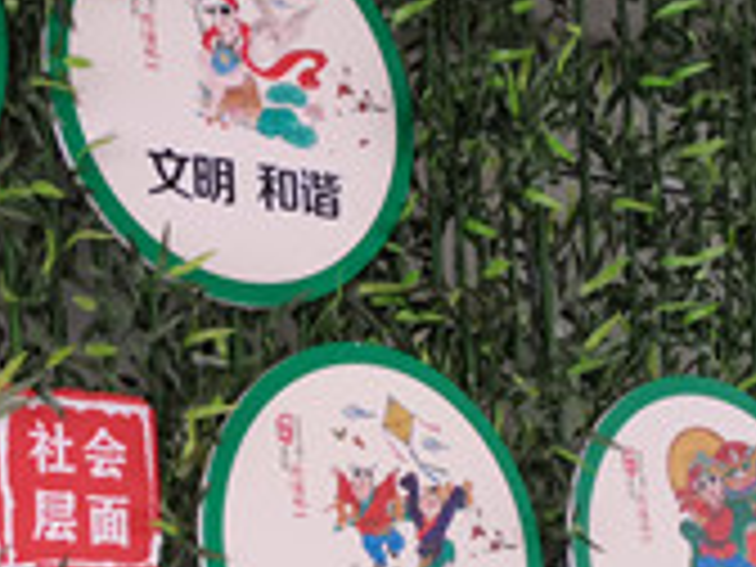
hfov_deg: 21.0
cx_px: 274
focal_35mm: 93
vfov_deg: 15.2
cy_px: 738
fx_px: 2031
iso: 400
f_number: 1.8
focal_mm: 5.58
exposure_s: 1/33.3
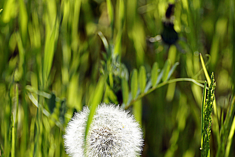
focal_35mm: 384
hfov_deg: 5.4
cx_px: 111
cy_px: 97
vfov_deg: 3.6
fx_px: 2505
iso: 200
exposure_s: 1/400
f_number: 8
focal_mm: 200
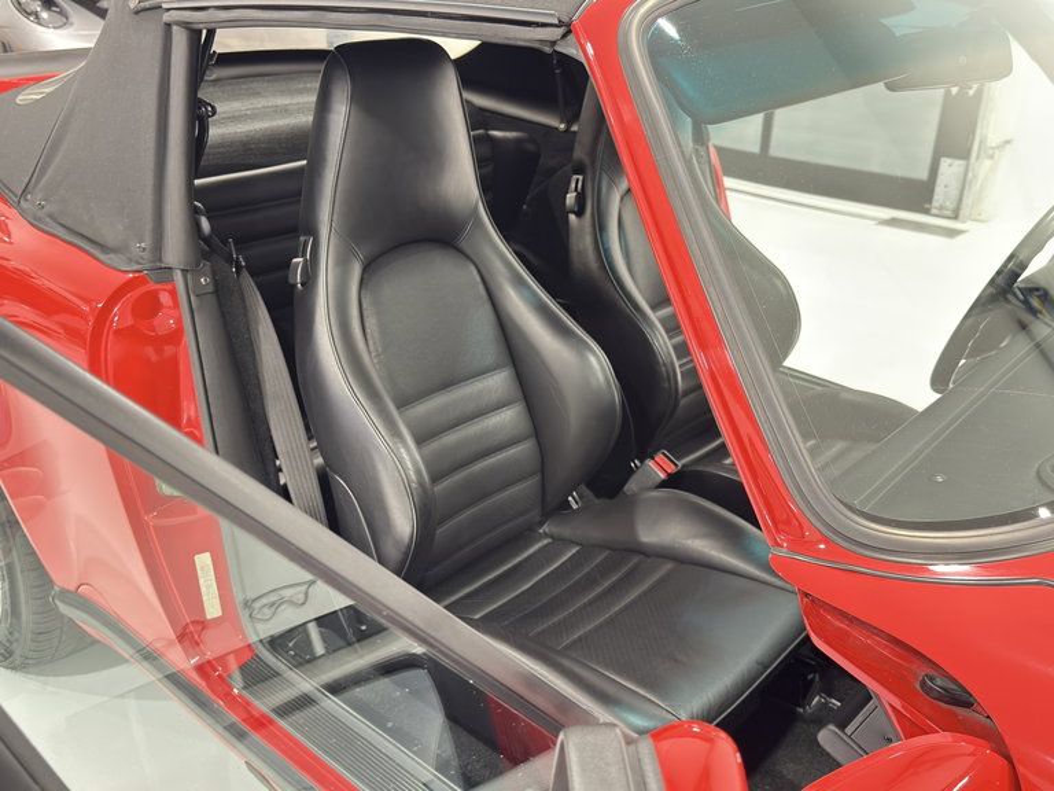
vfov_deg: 40.7
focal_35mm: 35
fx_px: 1066
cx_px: 527
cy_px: 396
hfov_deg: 52.6
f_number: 1.78
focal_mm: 6.76
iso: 320
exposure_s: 1/40
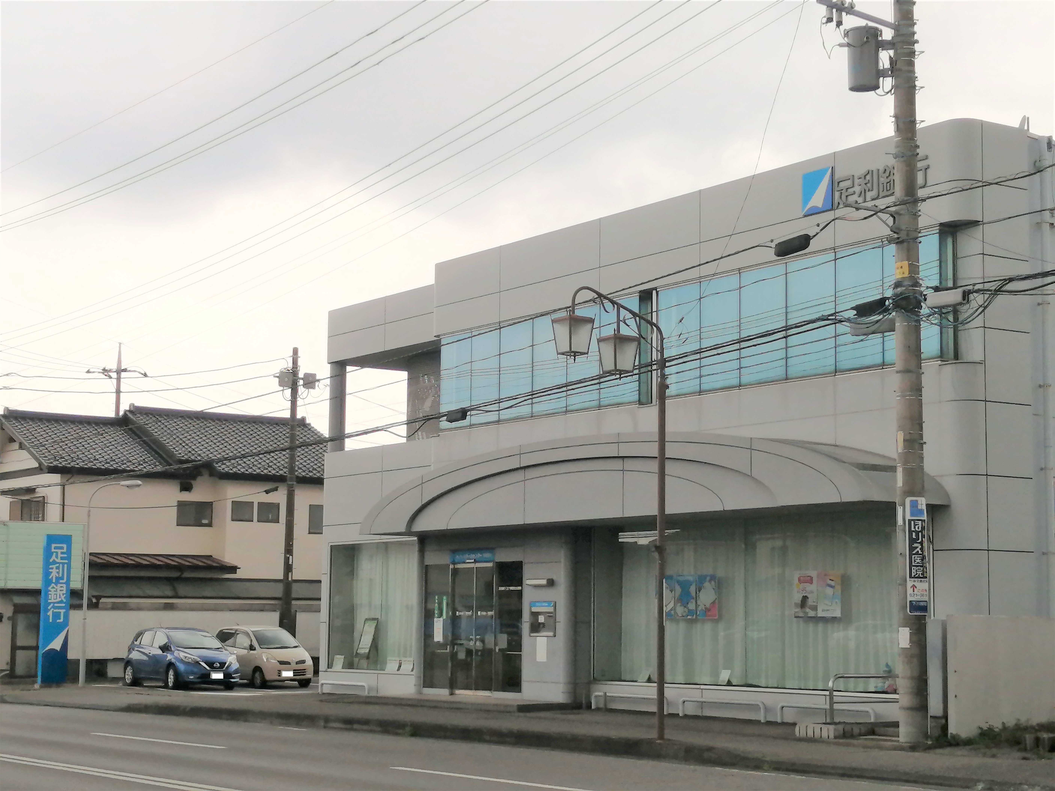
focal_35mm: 65
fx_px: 1981
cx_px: 528
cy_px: 396
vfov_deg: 22.6
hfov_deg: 29.8
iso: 50
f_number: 1.8
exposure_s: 1/807
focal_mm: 3.62
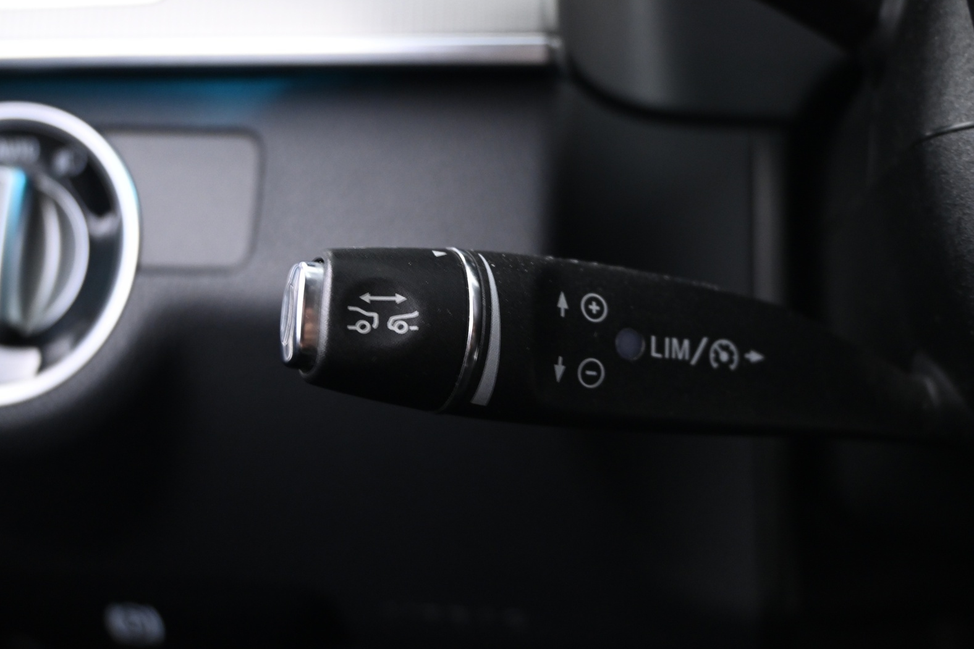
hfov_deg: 51.9
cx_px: 480
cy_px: 325
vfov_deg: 35.9
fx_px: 1001
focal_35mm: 37
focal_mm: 24
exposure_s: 1/3
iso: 1600
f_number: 4.2
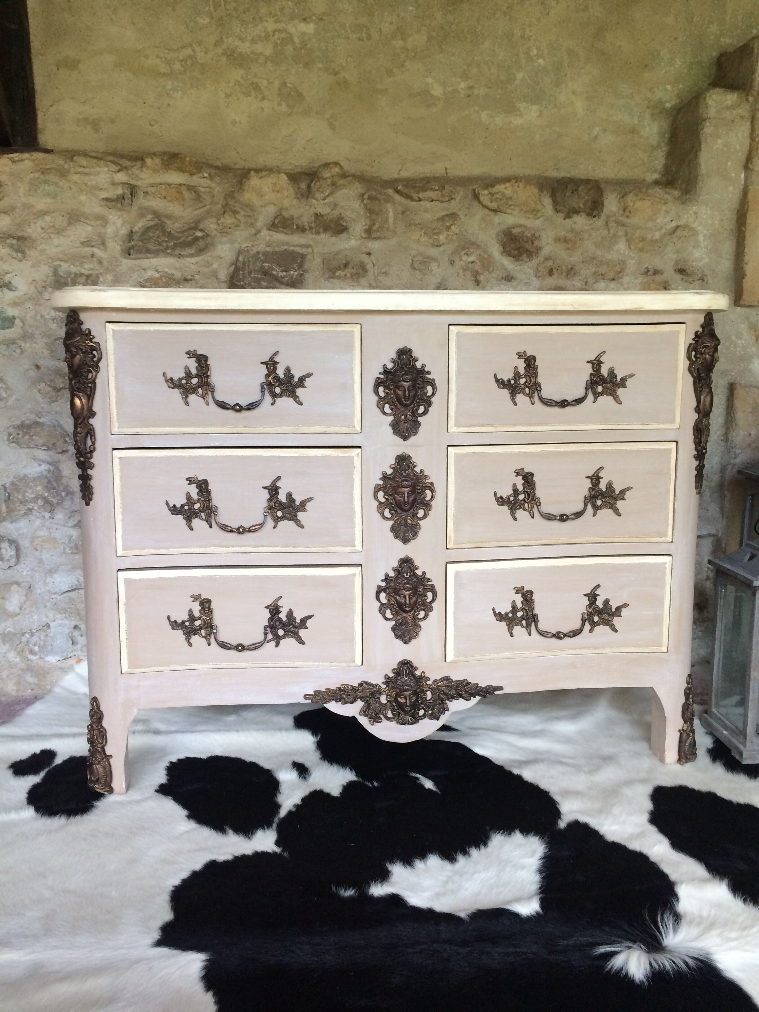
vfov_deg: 61.7
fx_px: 848
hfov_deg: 48.2
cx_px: 380
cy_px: 506
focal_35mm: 29
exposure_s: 1/33
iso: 64
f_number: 2.2
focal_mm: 4.15
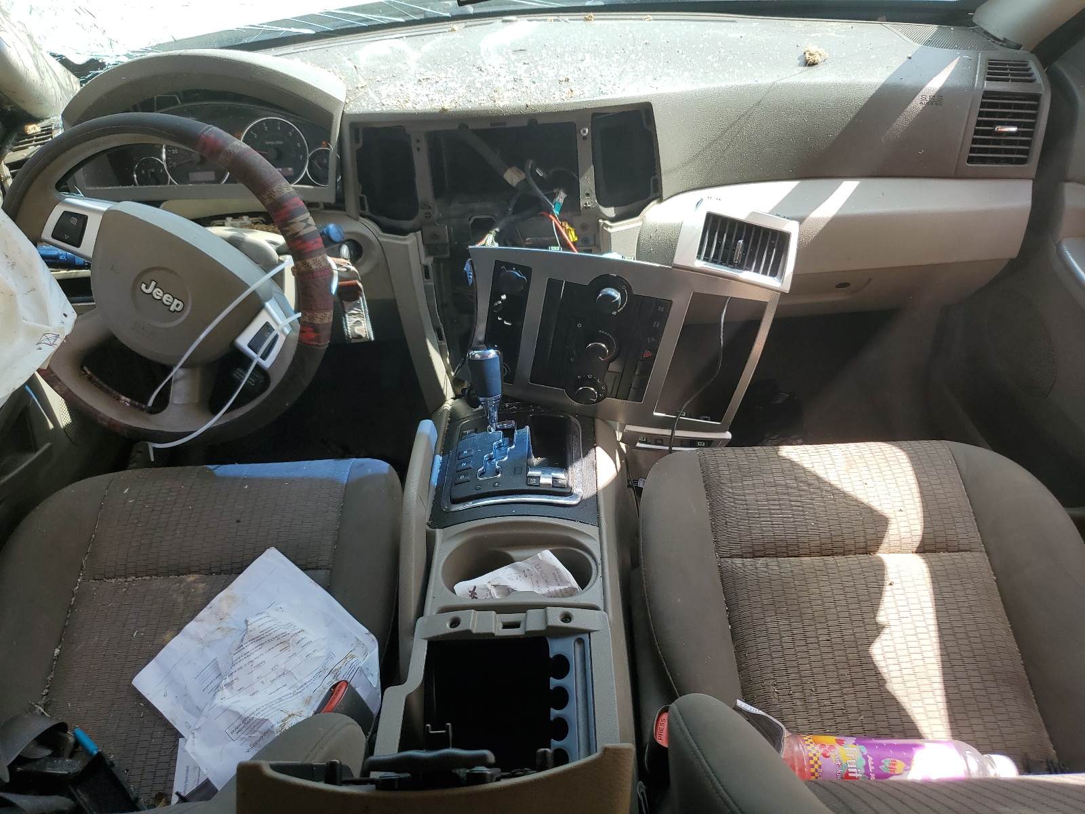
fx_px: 815
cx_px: 542
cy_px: 407
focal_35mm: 26
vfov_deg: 53.1
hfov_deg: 67.3
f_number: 1.5
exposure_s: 1/455
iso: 50
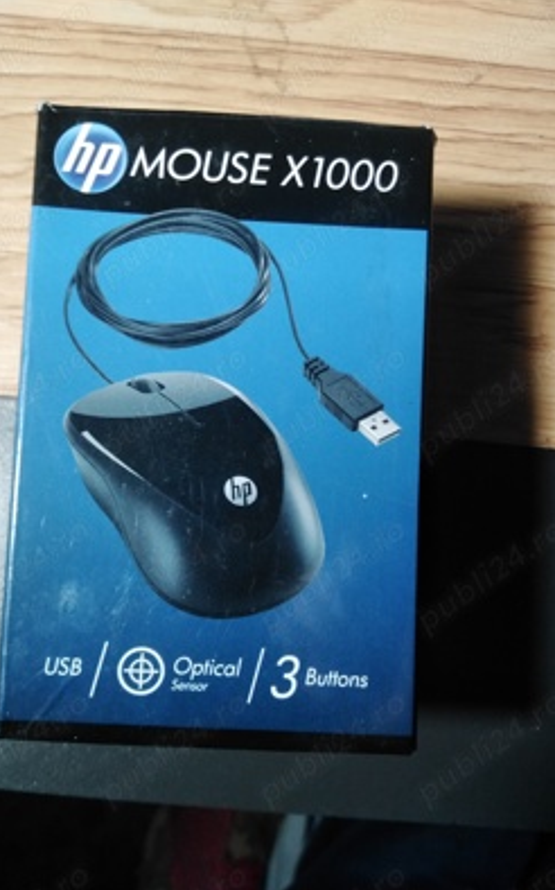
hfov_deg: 44.5
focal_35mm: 28
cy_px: 440
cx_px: 253
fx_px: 678
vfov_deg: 66.5
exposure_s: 1/33.3
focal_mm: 3.59
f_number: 1.8
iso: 266
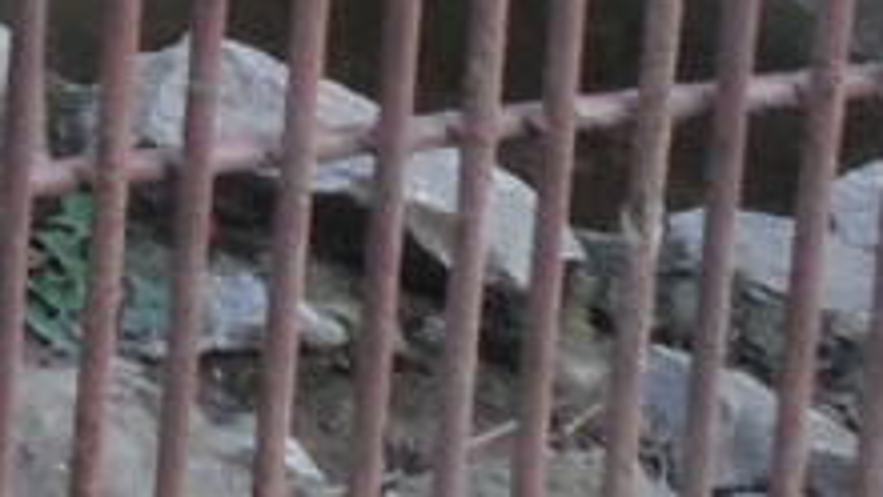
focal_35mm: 222
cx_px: -1481
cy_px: -1487
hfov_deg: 8.5
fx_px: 5200
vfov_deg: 4.9
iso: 100
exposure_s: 1/90
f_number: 3.4
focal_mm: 4.6
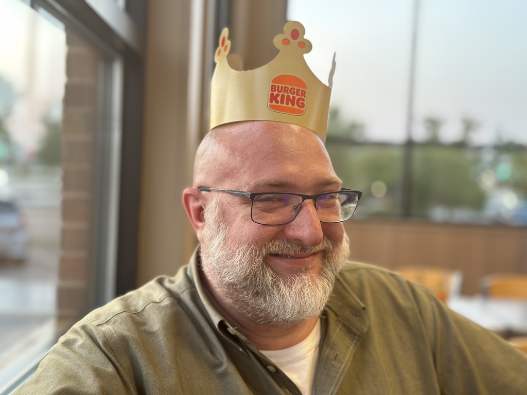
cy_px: 198
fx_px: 731
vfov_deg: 30.3
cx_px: 264
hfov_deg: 39.7
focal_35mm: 48
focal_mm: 6.86
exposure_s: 1/120
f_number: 1.78
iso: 200
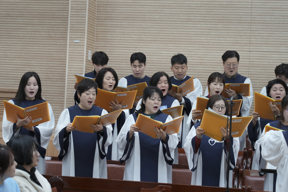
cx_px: 144
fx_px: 840
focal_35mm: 105
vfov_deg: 13.1
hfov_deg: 19.4
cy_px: 96
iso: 1600
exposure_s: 1/160
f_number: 4.5
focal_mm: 105
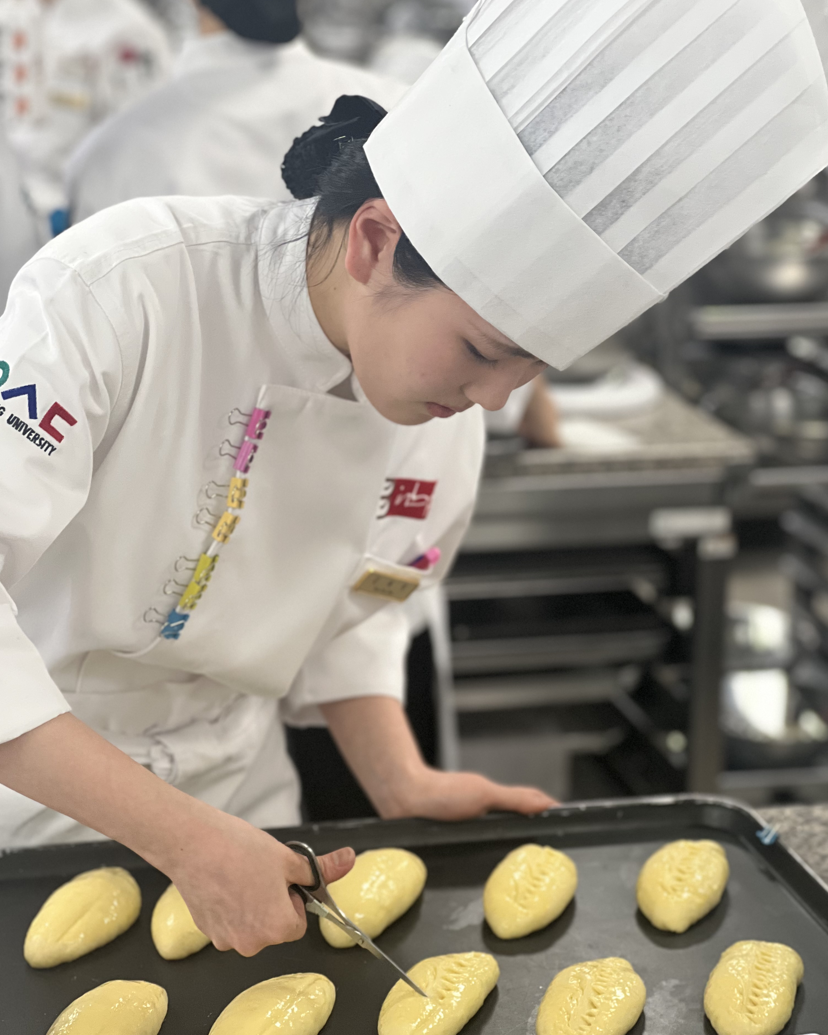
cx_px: 417
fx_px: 2481
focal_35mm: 81
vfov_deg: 23.6
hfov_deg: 18.9
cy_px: 543
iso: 250
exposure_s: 1/120
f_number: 2.8
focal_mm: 9
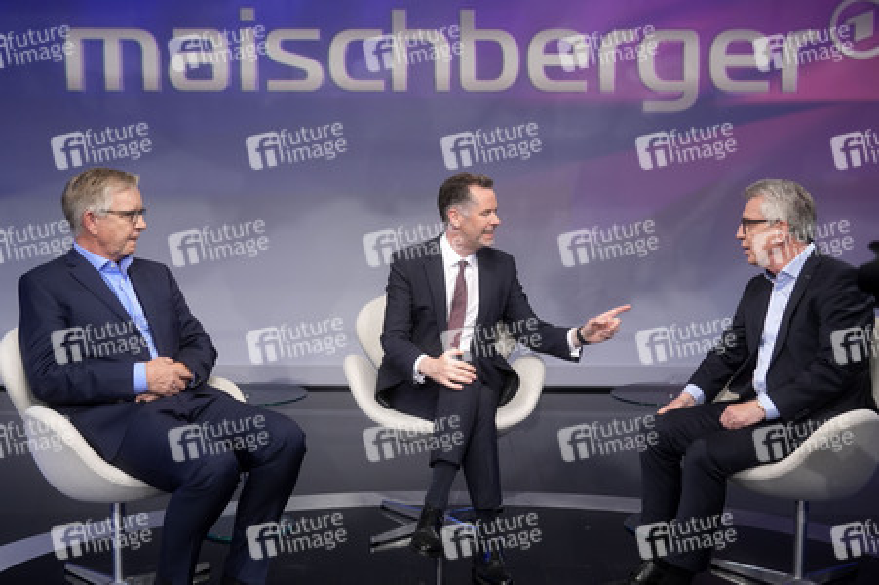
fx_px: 1098
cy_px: 292
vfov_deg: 29.8
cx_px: 440
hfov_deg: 43.6
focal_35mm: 45
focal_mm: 30
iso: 640
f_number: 2.2
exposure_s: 1/200
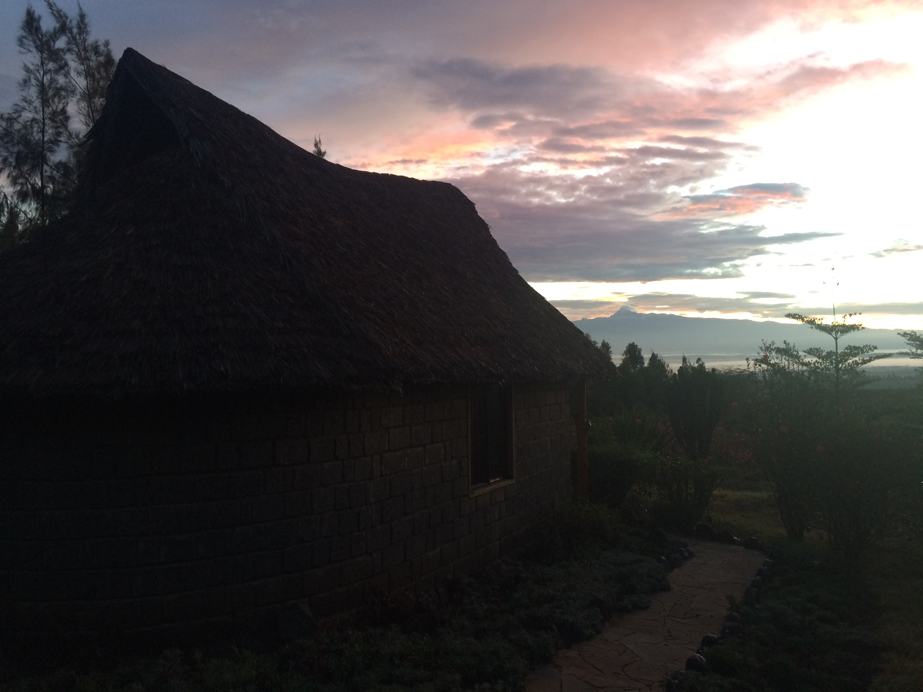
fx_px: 773
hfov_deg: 61.7
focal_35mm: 29
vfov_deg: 48.2
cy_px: 346
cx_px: 462
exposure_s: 1/33
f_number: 2.2
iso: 100
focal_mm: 4.15
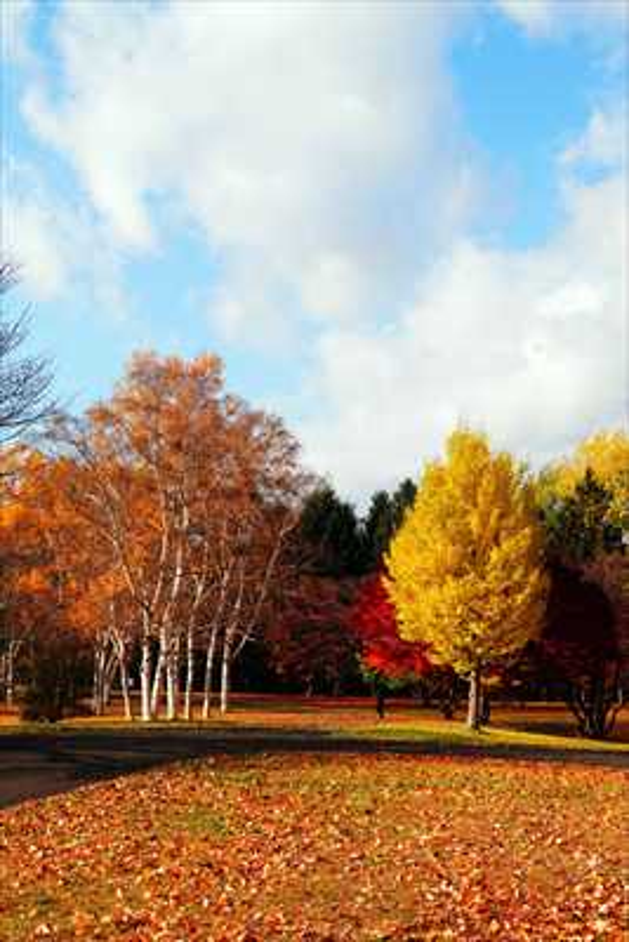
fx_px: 1060
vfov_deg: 47.9
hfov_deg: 33.0
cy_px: 471
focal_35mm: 40
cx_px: 314
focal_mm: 27
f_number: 8
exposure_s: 1/200
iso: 100
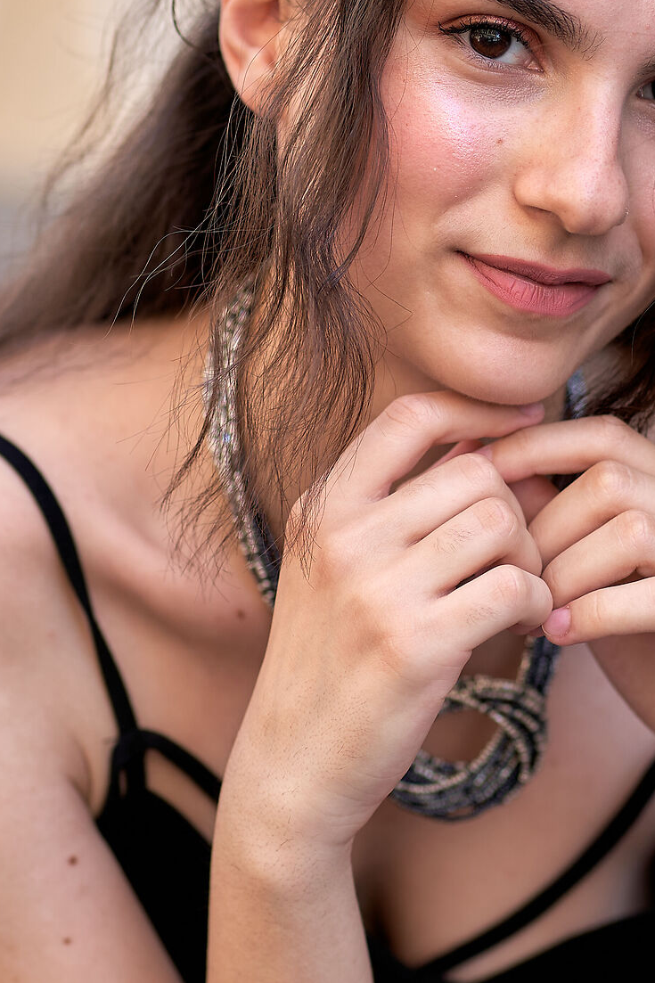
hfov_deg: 7.4
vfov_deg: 11.1
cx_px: 438
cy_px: 594
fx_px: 5050
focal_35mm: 185
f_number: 2.5
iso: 100
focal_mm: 85
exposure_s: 1/500
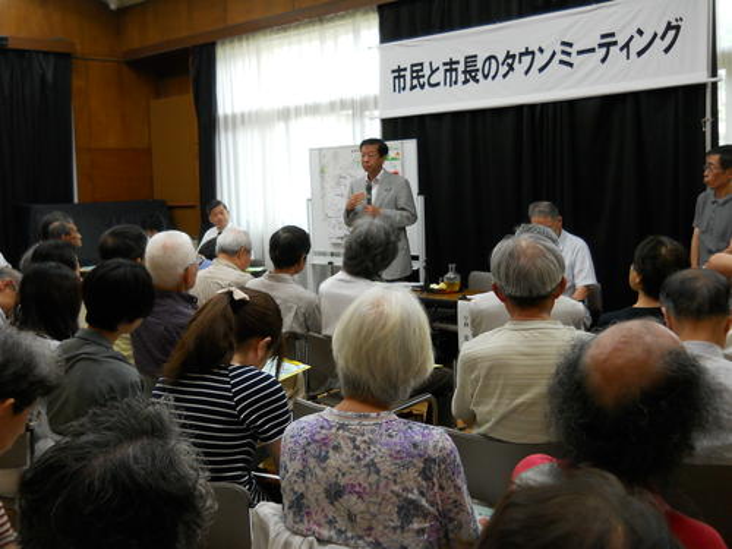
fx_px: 867
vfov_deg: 35.1
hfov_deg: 45.8
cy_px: 274
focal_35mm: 41
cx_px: 366
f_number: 3.1
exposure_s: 1/30
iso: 250
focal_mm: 6.72
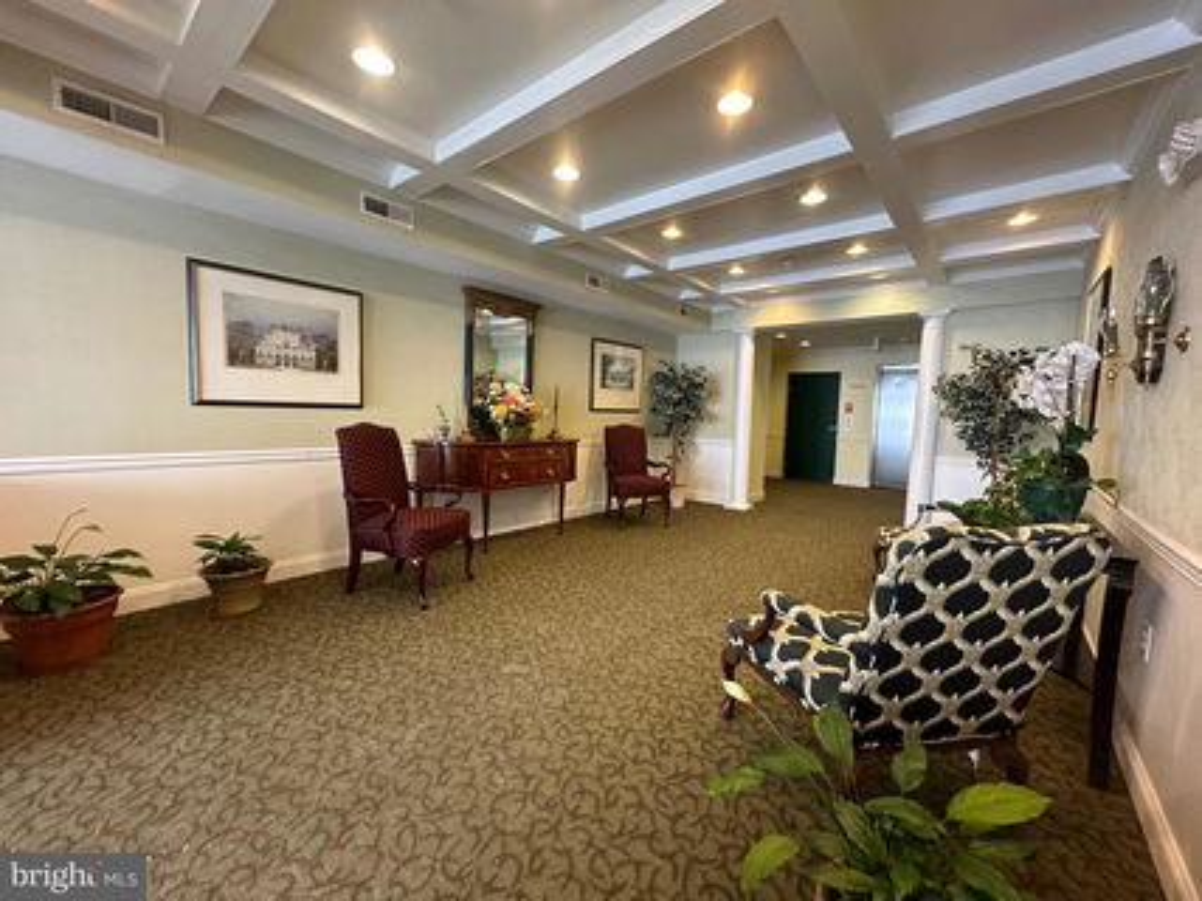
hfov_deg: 102.1
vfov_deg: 85.6
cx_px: 601
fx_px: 486
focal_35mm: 14
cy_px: 450
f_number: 2.2
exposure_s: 1/60
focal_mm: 2.22
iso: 400
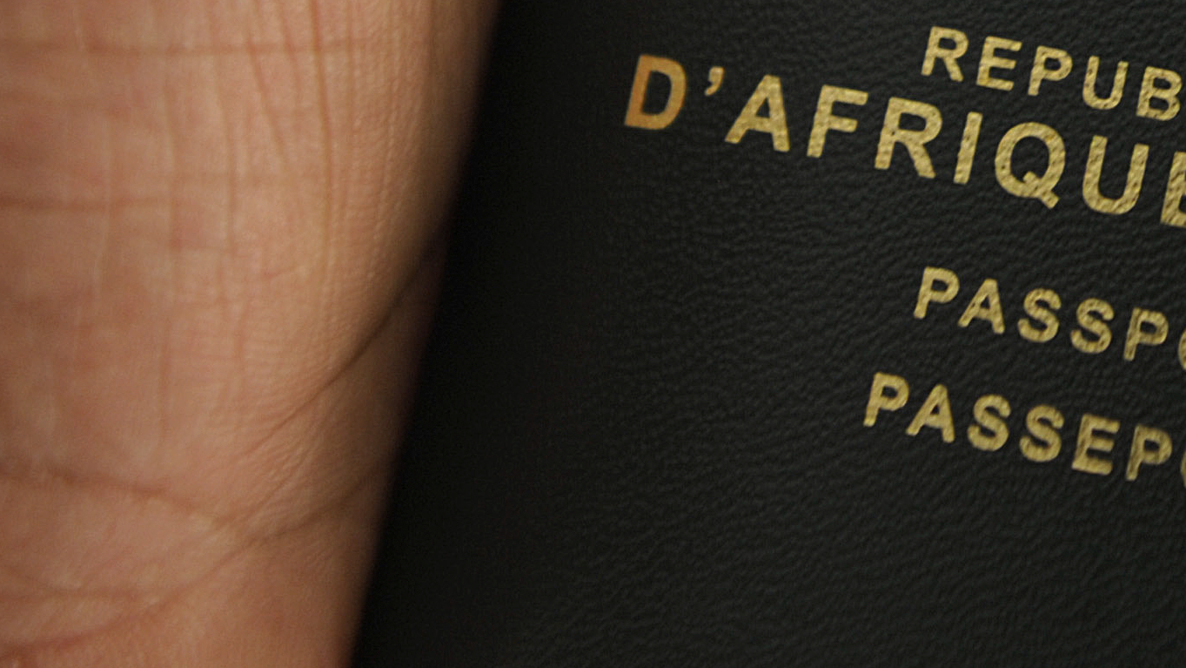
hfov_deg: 12.5
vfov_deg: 7.1
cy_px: -269
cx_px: 1195
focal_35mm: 170
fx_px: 5347
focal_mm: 52
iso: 400
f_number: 3.5
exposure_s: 1/50
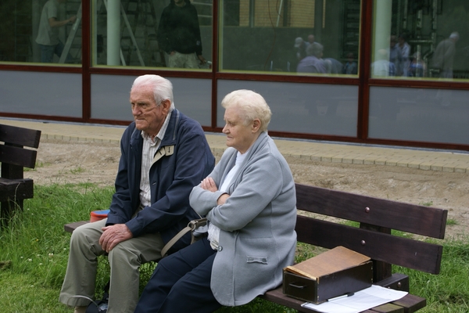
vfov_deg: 20.2
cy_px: 156
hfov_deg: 29.9
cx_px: 234
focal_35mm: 68
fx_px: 879
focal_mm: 45
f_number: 5.6
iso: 100
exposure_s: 1/125
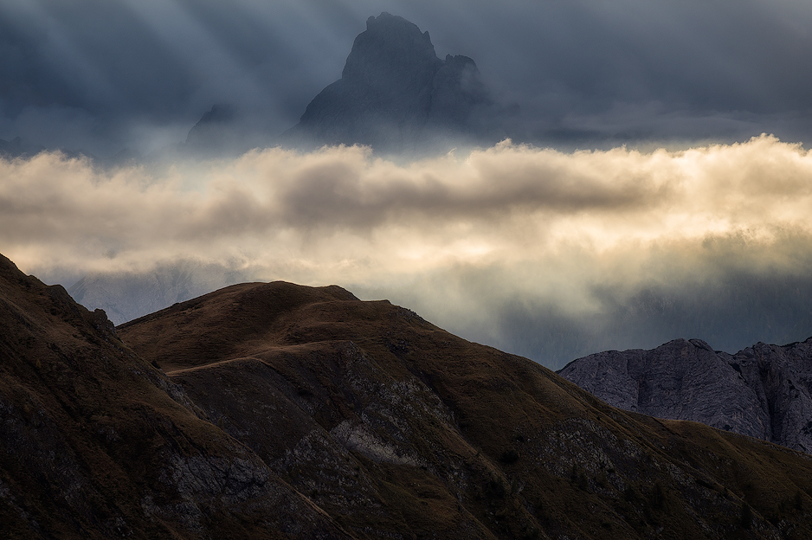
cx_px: 437
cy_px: 182
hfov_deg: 5.4
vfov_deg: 3.6
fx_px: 8655
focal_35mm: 384
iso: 100
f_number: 13
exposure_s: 1/80
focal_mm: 240
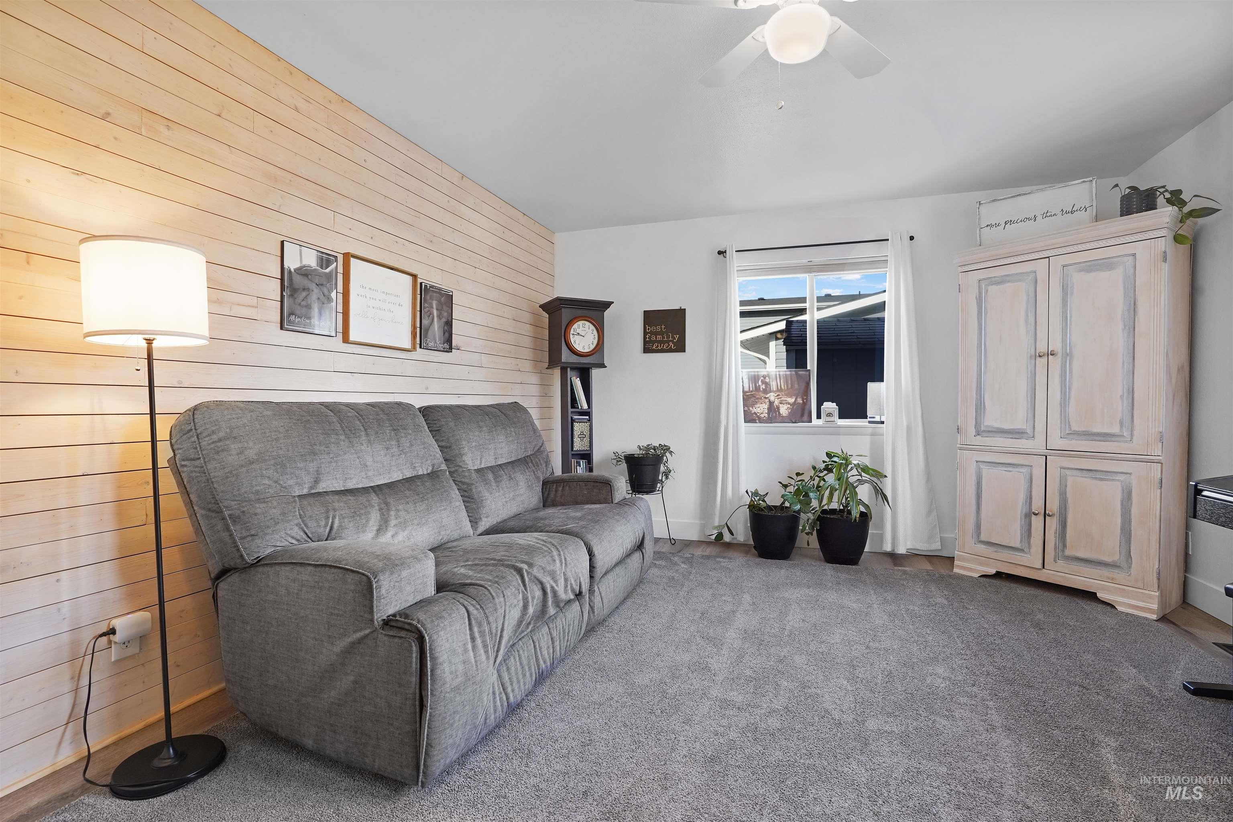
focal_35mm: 16
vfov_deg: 73.7
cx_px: 616
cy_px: 411
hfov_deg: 96.7
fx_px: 548
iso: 250
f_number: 9
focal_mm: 16
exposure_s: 1/13
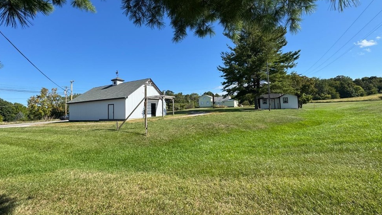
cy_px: 99
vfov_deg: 67.0
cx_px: 182
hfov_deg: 99.3
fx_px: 162
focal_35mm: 16
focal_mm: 2.22
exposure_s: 1/1567
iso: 40
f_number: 2.2
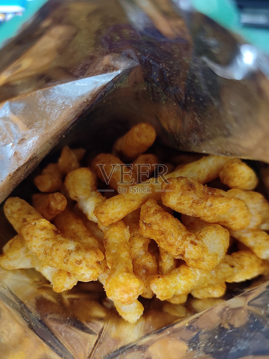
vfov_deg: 69.4
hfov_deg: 54.9
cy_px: 180
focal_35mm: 25
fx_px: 259
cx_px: 134
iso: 462
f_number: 1.9
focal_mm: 6.04
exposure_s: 1/25
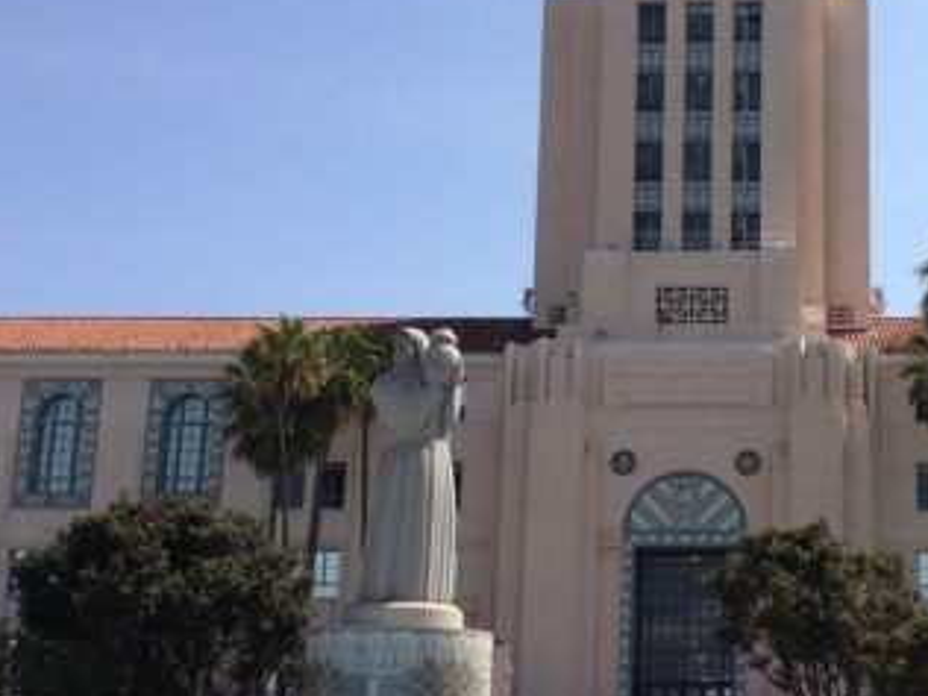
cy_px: 429
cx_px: 742
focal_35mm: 58
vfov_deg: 25.2
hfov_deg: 32.3
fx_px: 1555
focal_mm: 4.13
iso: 50
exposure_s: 1/1391
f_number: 2.4
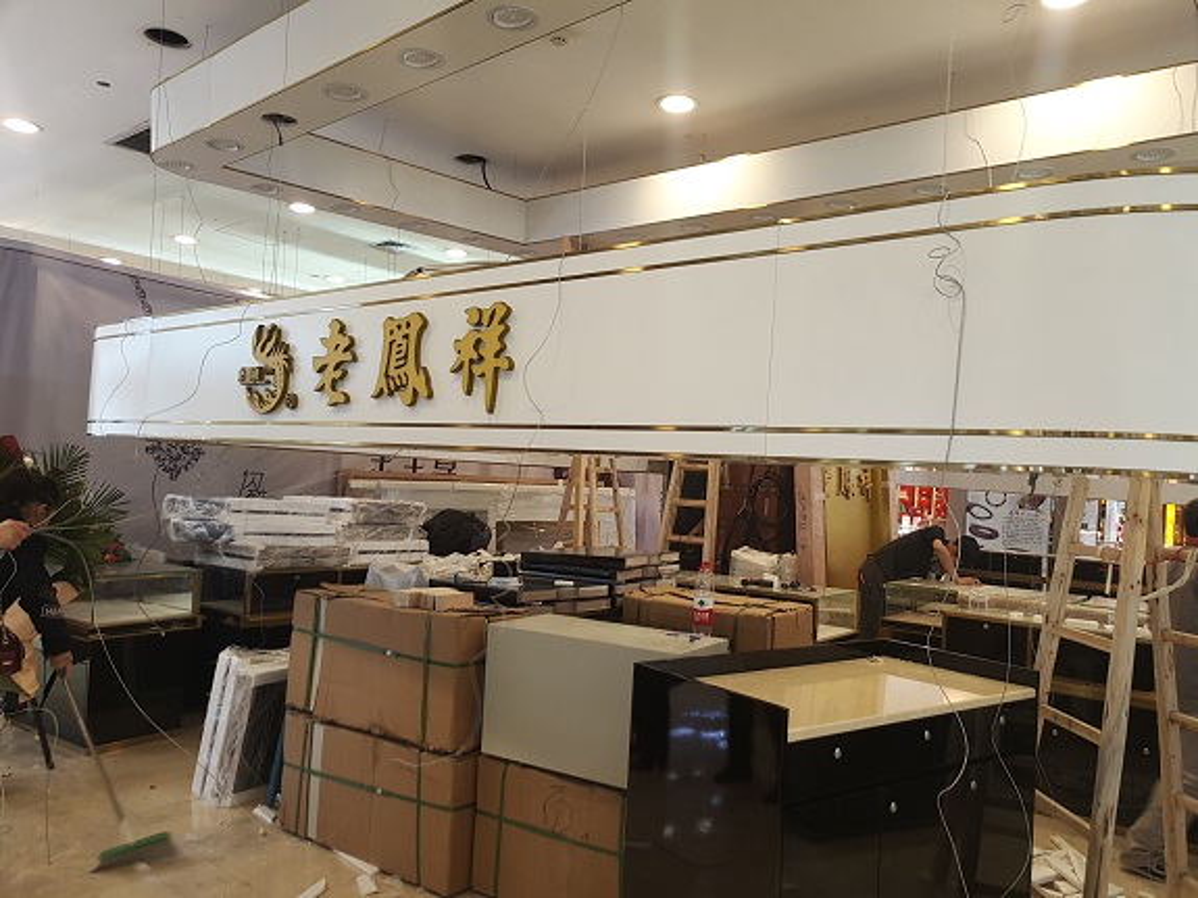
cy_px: 449
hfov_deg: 58.4
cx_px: 599
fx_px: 1073
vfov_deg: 45.4
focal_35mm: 31
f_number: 2
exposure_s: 1/33
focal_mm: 3.75
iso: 80
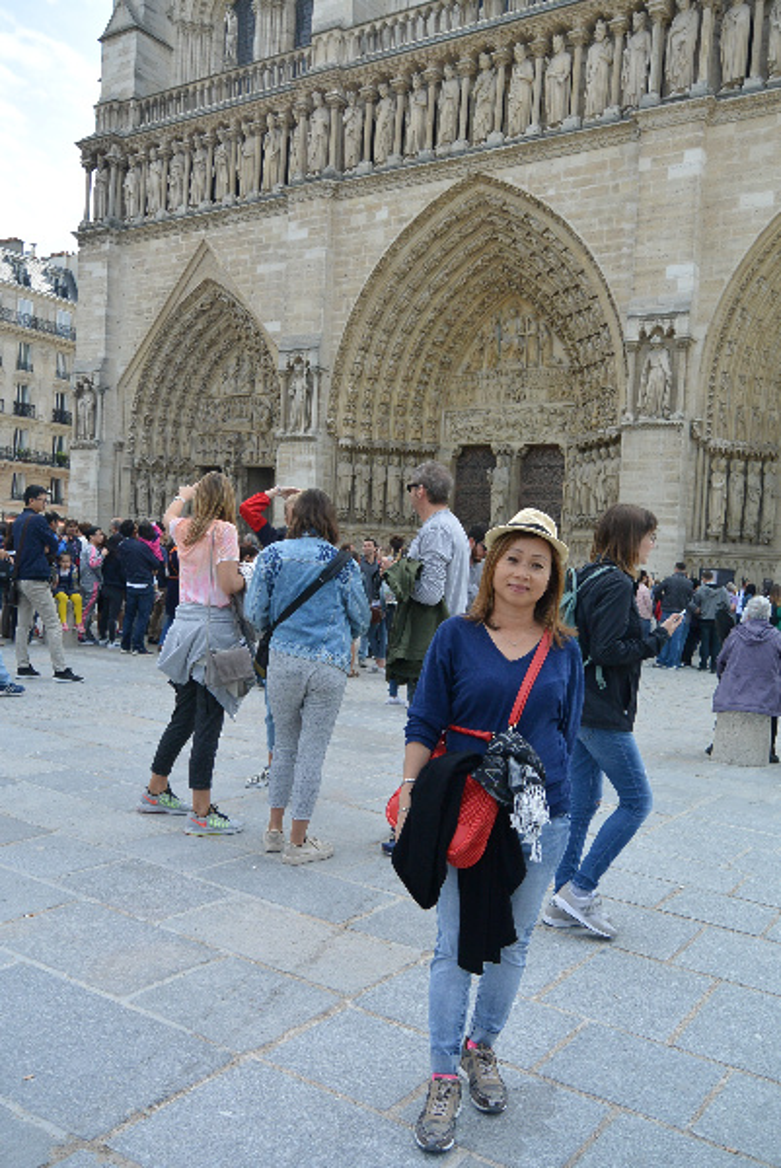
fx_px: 942
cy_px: 584
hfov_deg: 45.0
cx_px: 390
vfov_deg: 63.6
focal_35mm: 29
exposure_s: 1/640
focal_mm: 11
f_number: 3.5
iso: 100
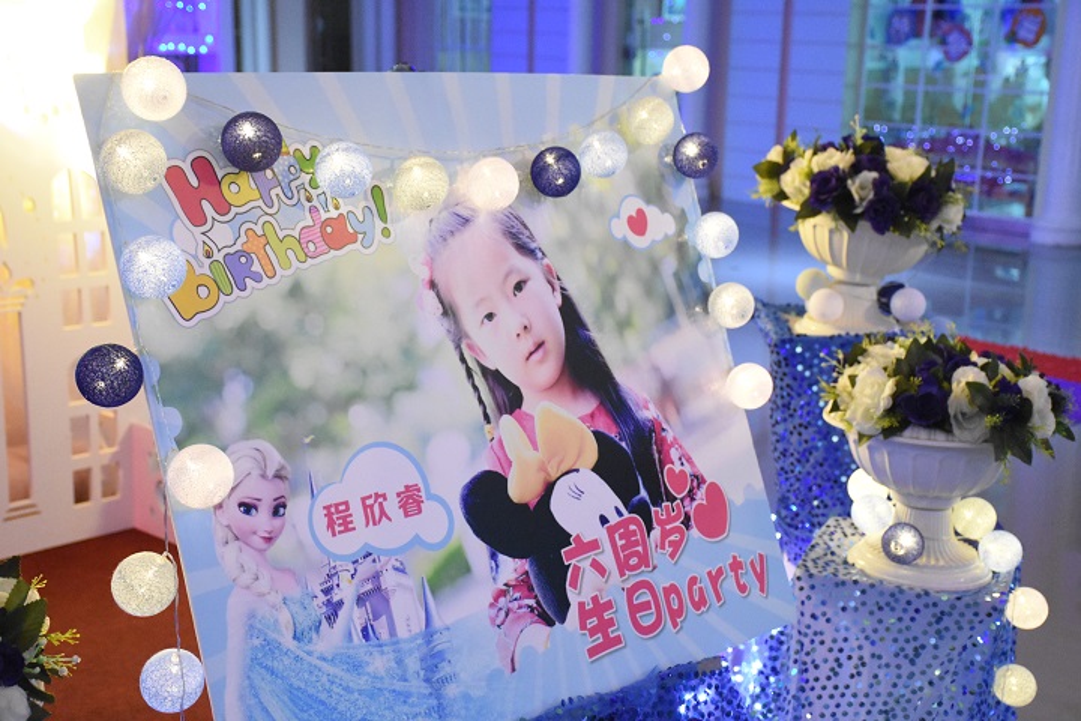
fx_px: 1576
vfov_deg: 25.8
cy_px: 360
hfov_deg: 37.9
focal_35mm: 52
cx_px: 540
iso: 6400
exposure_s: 1/40
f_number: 4.2
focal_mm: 35
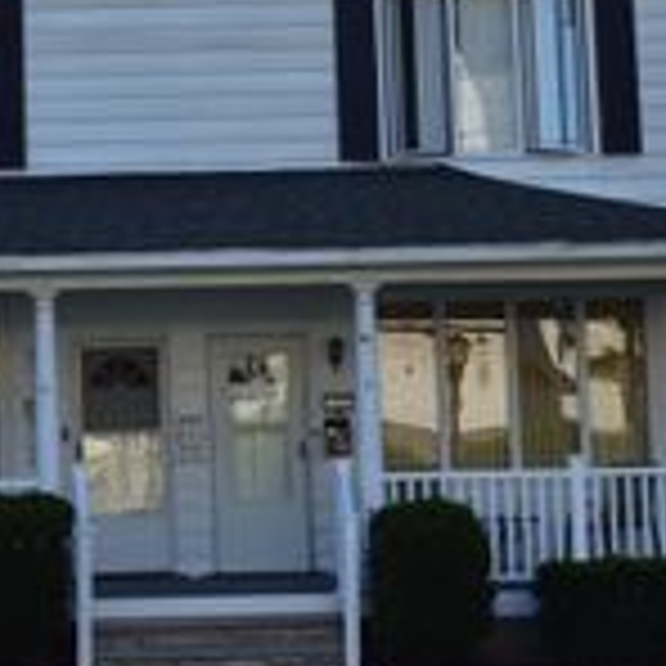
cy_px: 108
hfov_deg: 15.4
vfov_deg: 15.4
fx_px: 2438
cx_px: 81
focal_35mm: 112
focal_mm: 26
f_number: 10
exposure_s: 1/320
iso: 400
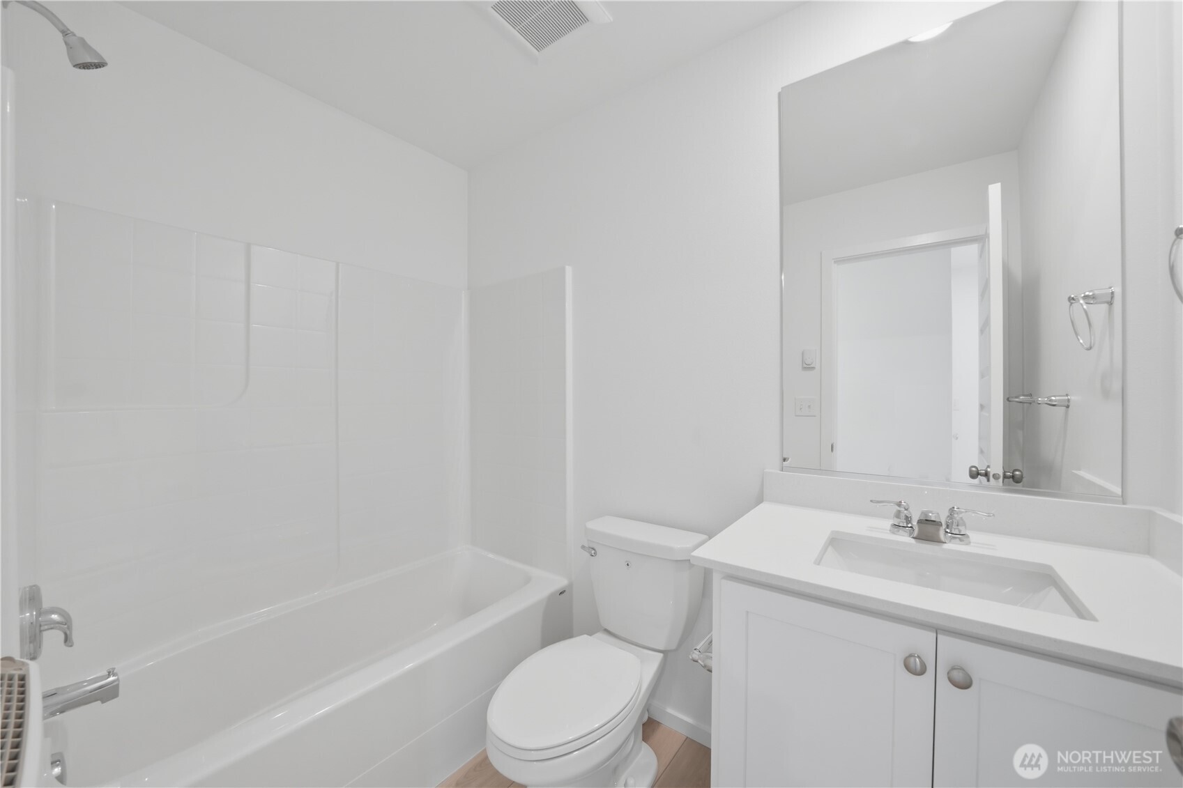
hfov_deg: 112.6
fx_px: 394
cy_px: 394
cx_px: 592
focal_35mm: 12
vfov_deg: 90.0
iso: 250
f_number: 9
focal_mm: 12
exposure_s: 1/4
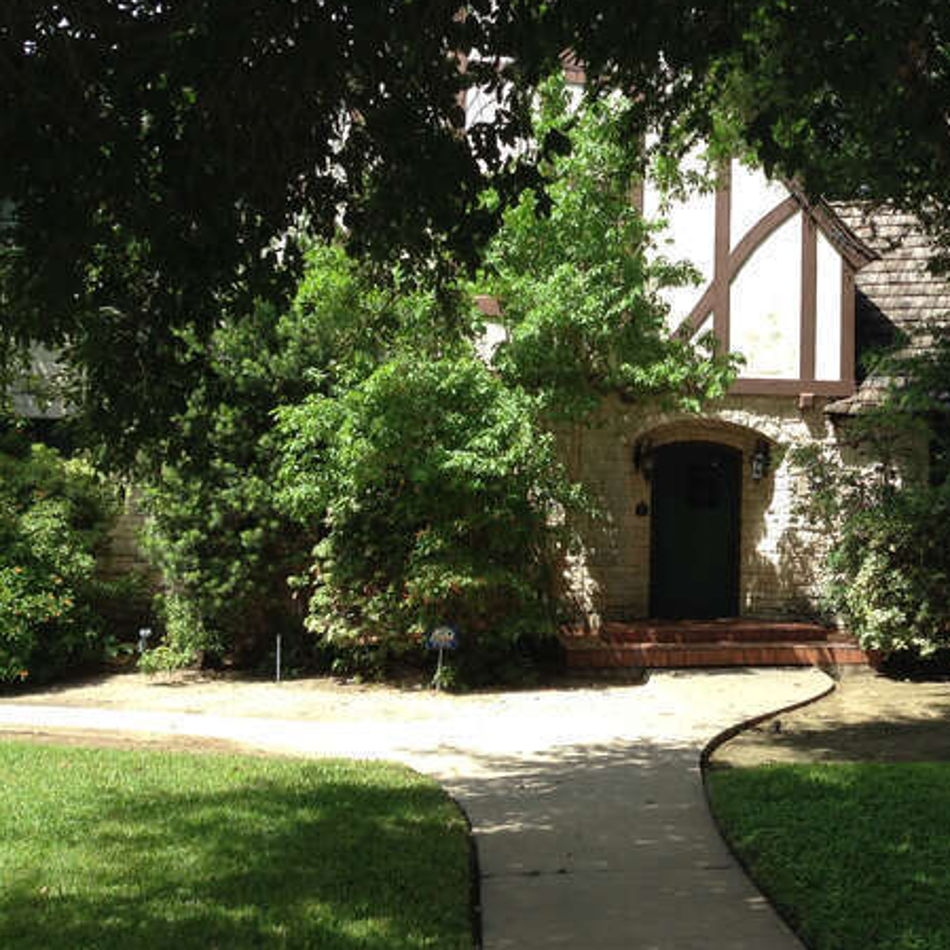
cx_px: 844
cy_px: 387
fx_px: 1615
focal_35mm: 52
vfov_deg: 32.7
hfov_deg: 31.4
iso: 50
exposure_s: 1/630
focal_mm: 4.12
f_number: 2.4
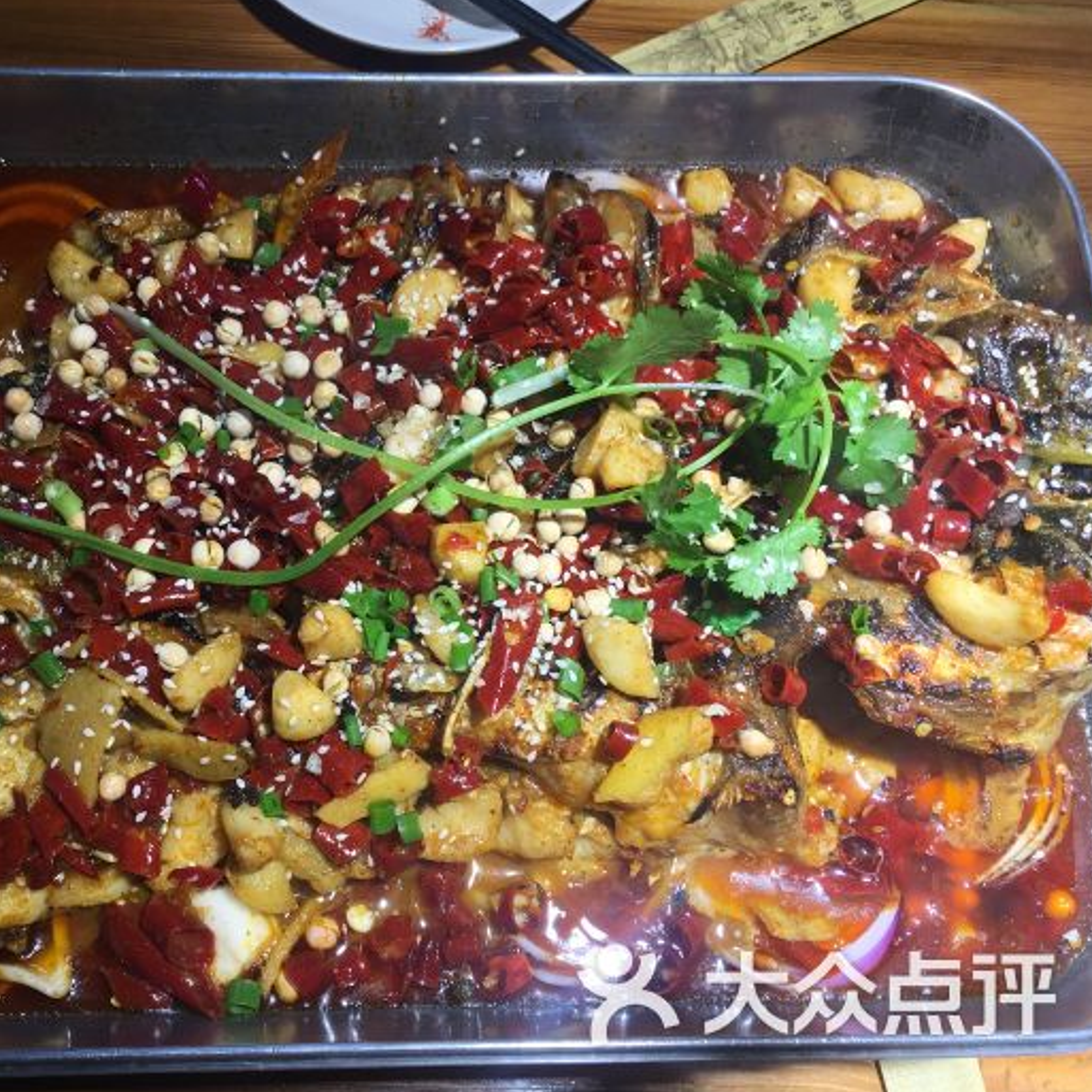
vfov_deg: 47.2
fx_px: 1249
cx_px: 366
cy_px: 546
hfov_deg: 46.5
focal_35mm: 35
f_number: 2.2
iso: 32
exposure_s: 1/100
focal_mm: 4.15
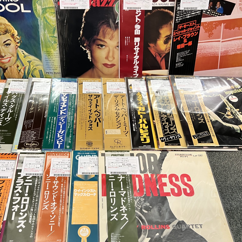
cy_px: 123
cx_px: 120
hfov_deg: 44.9
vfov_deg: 44.9
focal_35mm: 37
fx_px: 293
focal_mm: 5.7
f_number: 1.5
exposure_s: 1/50
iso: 100
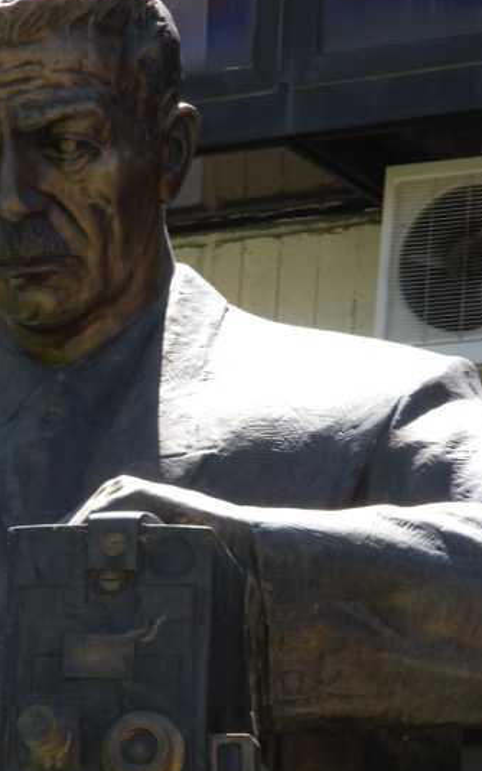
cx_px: 82
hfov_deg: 4.6
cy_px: 487
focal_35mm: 286
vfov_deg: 7.3
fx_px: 6008
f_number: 5.6
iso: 100
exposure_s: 1/144
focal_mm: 31.5
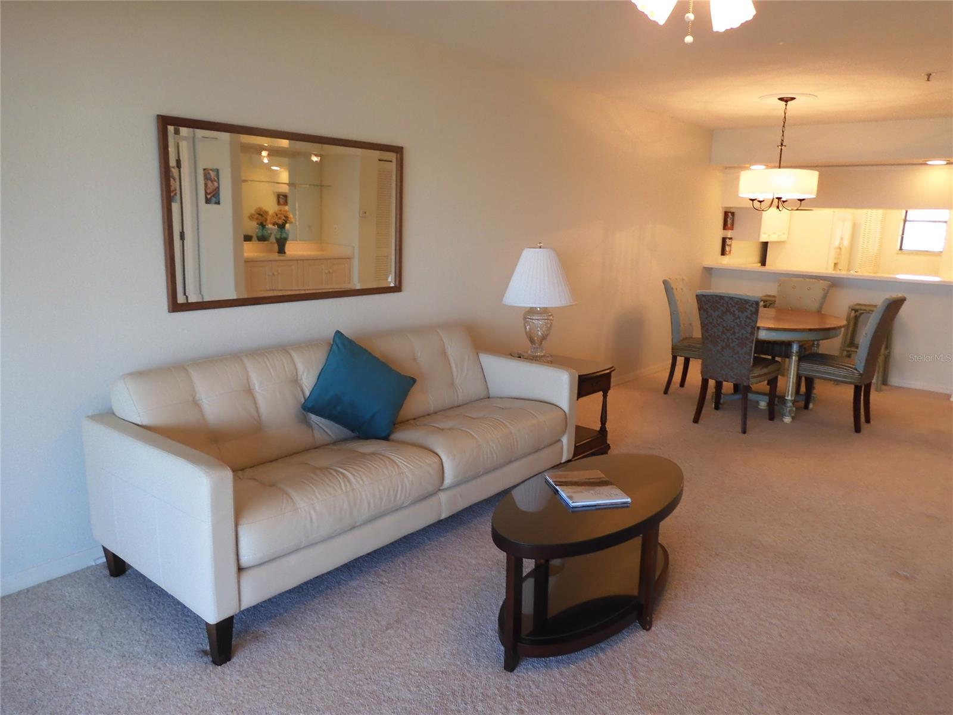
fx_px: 661
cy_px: 358
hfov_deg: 71.6
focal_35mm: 24
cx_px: 476
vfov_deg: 56.8
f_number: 3.4
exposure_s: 1/30
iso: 220
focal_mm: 4.3
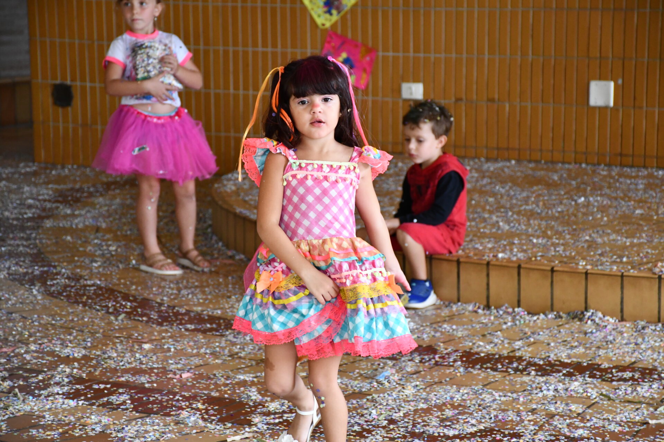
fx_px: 2342
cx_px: 332
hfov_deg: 16.1
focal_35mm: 127
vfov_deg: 10.8
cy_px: 221
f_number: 5.3
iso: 2200
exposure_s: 1/250
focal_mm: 85
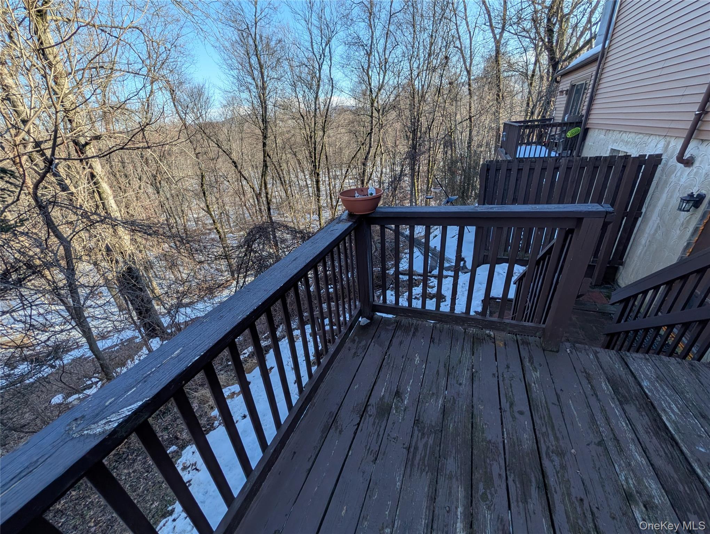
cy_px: 267
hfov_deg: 110.5
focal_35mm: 12
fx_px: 246
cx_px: 355
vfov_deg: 94.6
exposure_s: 1/915
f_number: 1.7
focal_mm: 2.02
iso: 46
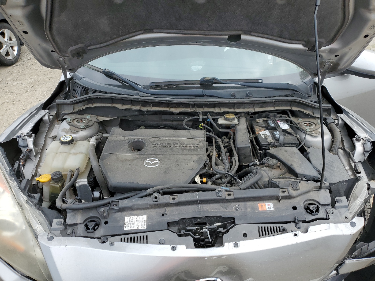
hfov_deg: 67.3
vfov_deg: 53.1
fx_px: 282
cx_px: 188
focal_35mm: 26
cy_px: 140
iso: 50
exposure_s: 1/833
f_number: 1.5
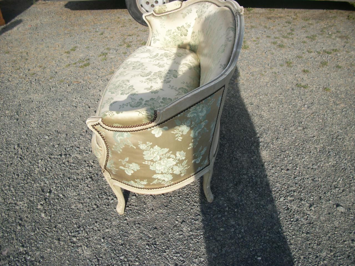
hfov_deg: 56.8
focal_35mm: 32
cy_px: 133
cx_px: 178
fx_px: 328
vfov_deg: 44.2
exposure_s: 1/160
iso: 80
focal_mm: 5.7
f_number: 8.8
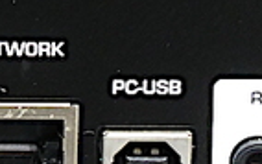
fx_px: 10269
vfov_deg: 0.9
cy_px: 251
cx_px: -487
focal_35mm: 1437
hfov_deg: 1.5
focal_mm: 35.8
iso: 200
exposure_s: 1/4
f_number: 5.6
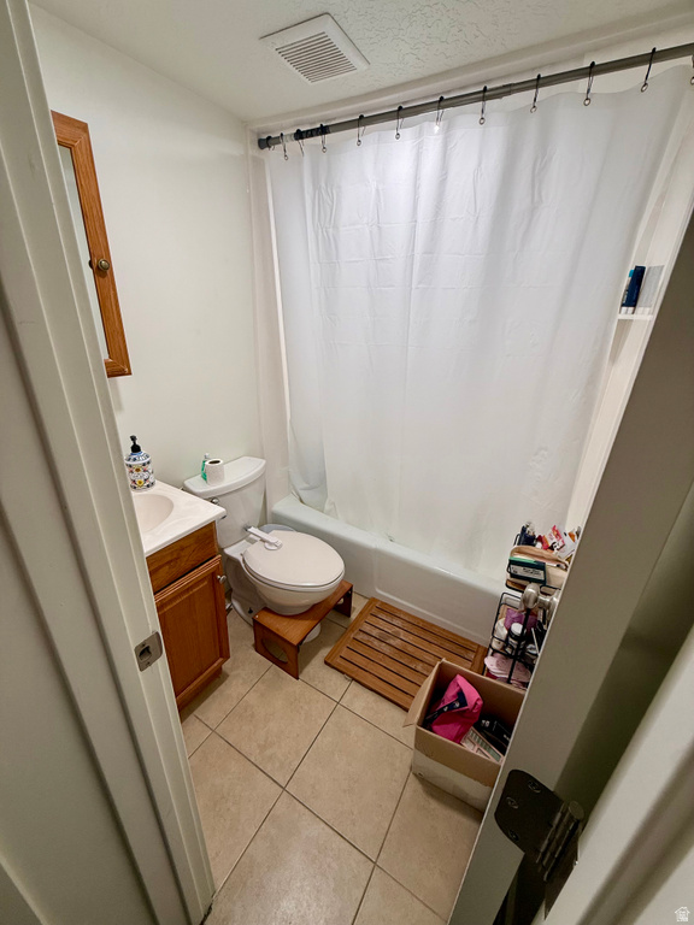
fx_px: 374
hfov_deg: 85.7
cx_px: 347
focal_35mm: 14
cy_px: 462
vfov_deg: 102.1
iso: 125
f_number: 2.2
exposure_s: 1/120
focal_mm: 2.22
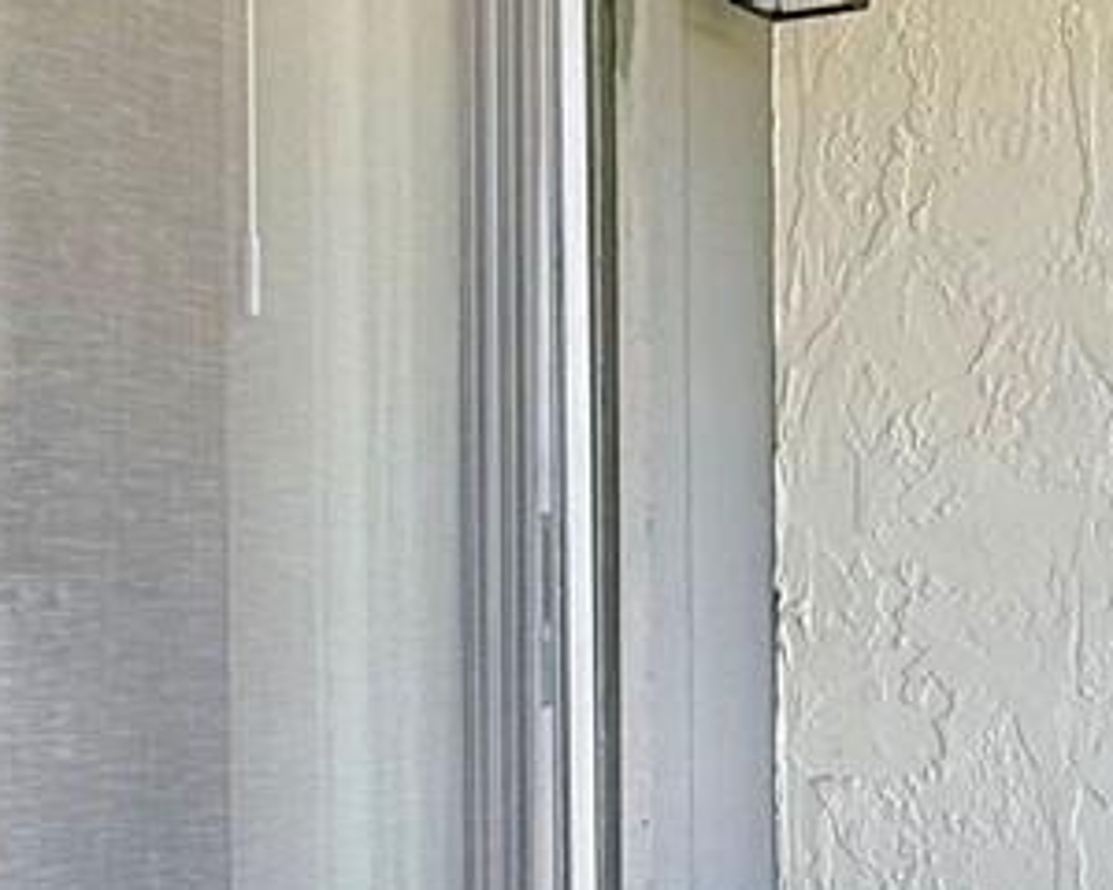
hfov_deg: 26.0
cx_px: 486
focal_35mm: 73
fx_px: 2405
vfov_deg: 21.0
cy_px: 493
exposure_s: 1/99
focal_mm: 2.22
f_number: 2.2
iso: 80
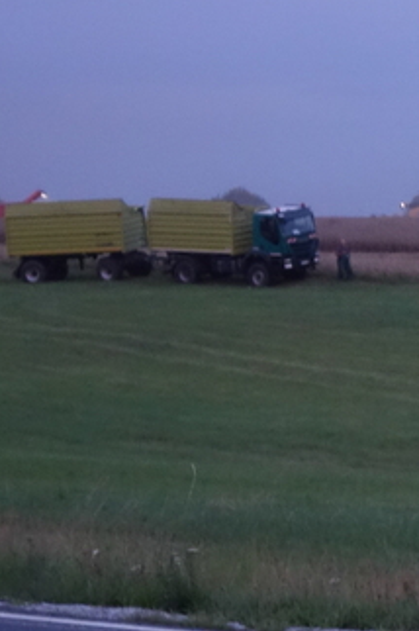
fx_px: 3656
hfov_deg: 6.3
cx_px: 993
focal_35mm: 209
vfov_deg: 9.8
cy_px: 190
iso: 800
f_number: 3.5
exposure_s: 1/40
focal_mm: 20.85
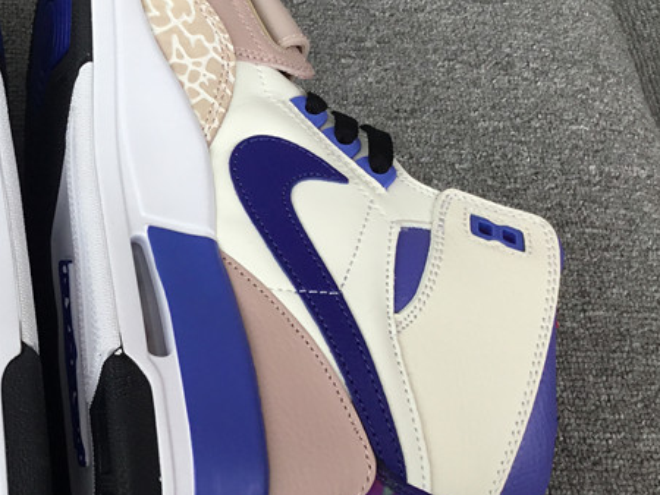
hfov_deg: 29.4
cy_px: 201
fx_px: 1183
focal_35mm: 62
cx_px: 25
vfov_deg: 23.6
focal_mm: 3.3
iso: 25
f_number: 2.4
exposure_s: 1/228
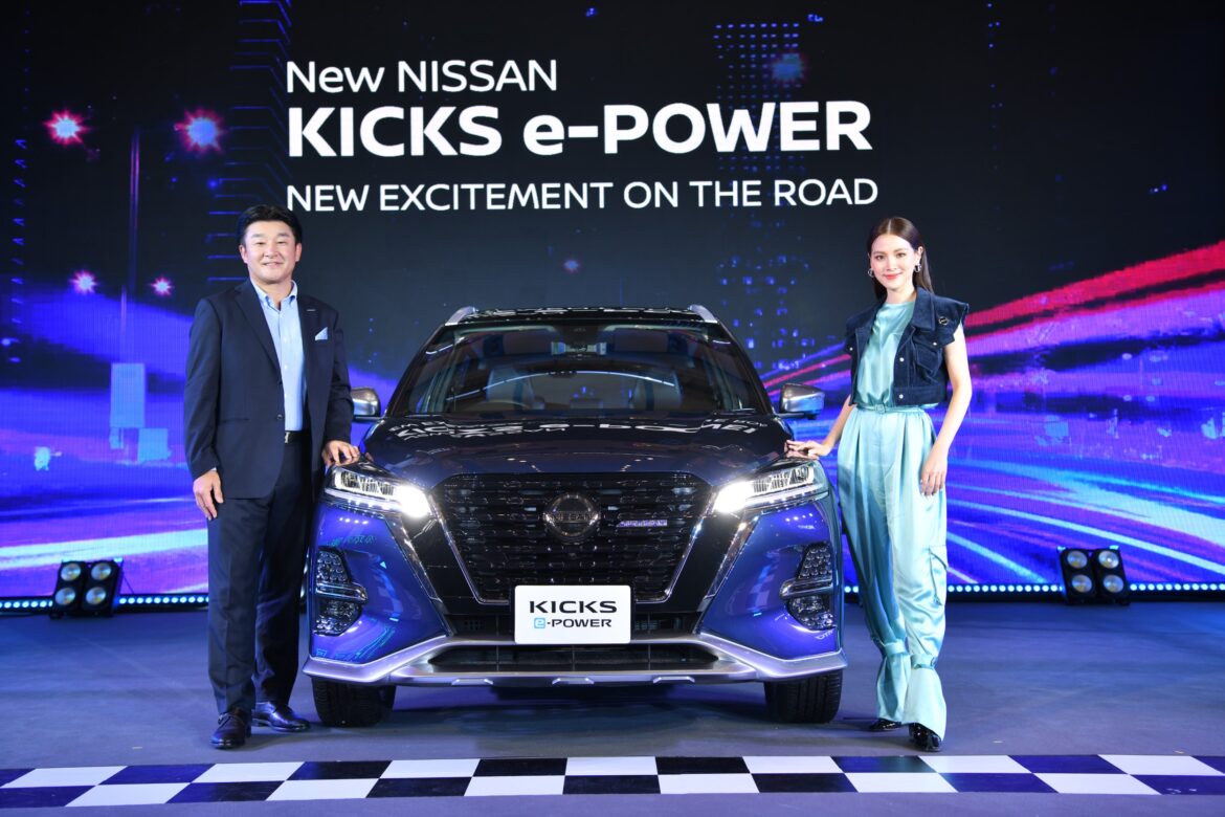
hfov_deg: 44.5
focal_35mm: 44
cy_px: 408
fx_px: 1497
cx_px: 612
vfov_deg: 30.5
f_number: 4
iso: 400
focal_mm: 44
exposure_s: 1/160
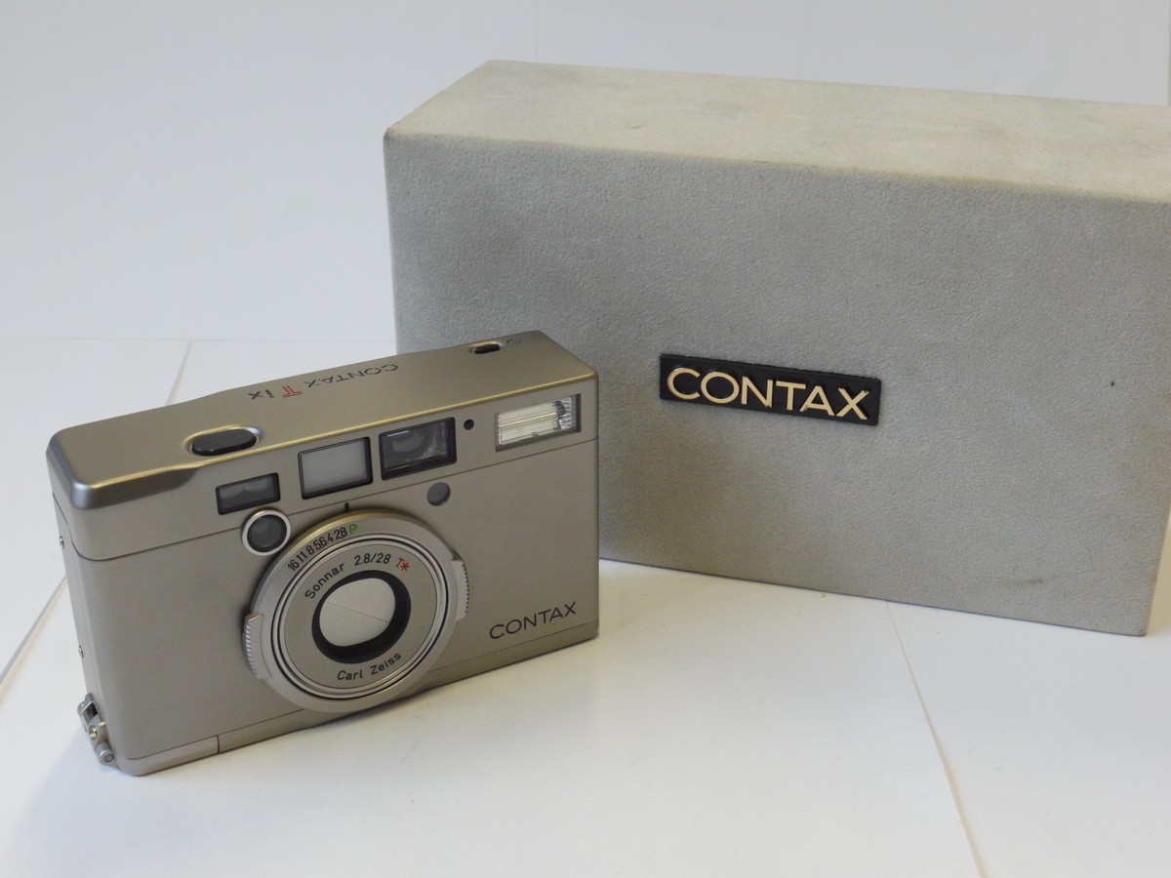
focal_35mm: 46
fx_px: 1556
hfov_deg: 41.2
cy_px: 439
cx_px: 586
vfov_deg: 31.5
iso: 800
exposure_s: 1/30
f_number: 11
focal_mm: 23
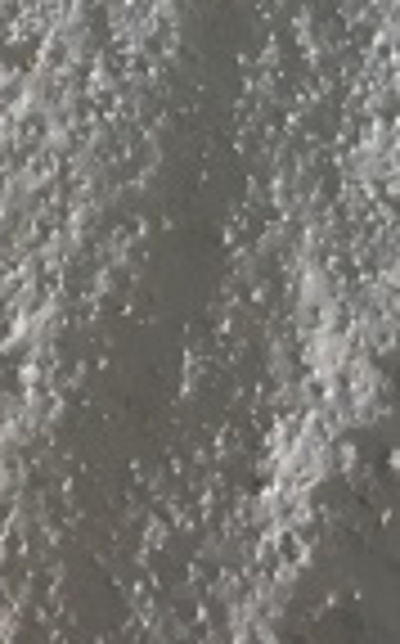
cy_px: -671
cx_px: 58
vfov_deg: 11.0
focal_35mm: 172
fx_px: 3009
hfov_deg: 7.6
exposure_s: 1/30
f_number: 2.2
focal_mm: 4.15
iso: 32
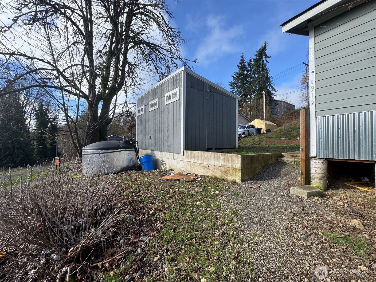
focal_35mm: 14
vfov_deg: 85.7
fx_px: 152
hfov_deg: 102.1
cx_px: 188
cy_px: 141
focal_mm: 2.22
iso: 40
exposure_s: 1/868
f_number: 2.2
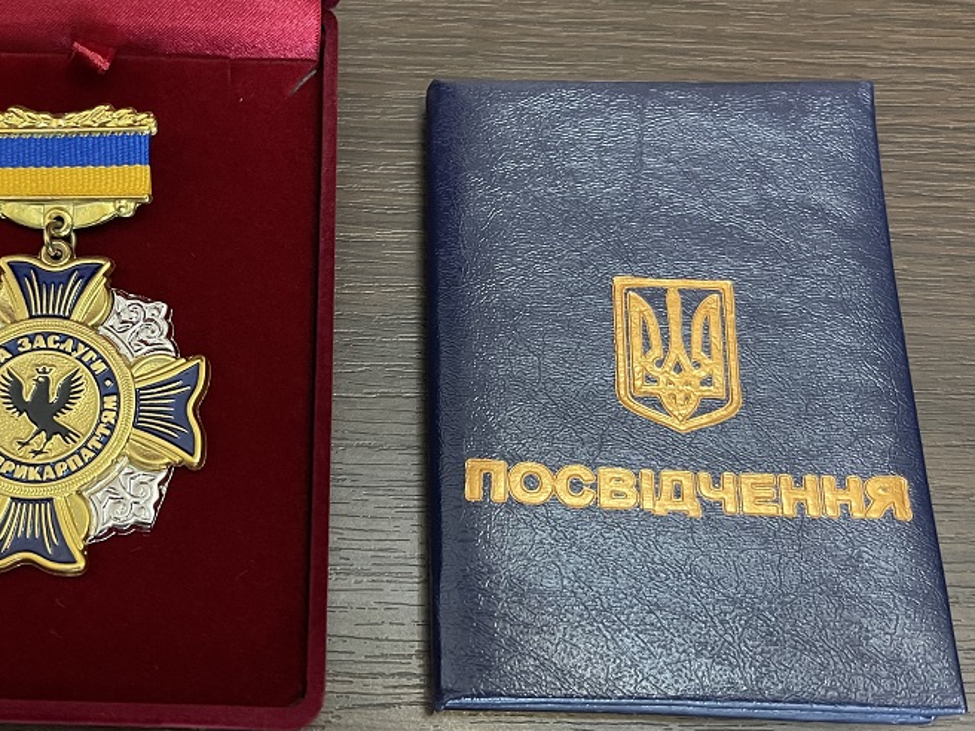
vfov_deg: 36.8
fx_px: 1098
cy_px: 334
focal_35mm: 39
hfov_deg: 46.9
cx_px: 303
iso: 640
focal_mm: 5.1
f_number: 1.6
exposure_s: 1/33
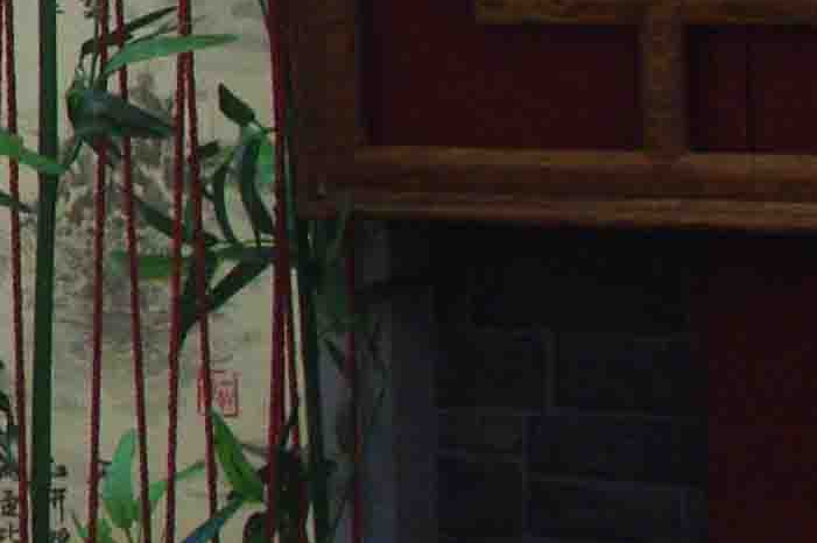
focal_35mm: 208
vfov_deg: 6.5
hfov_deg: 8.6
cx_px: -1417
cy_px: -395
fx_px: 4716
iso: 1600
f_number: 6.3
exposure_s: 1/25
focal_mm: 23.13
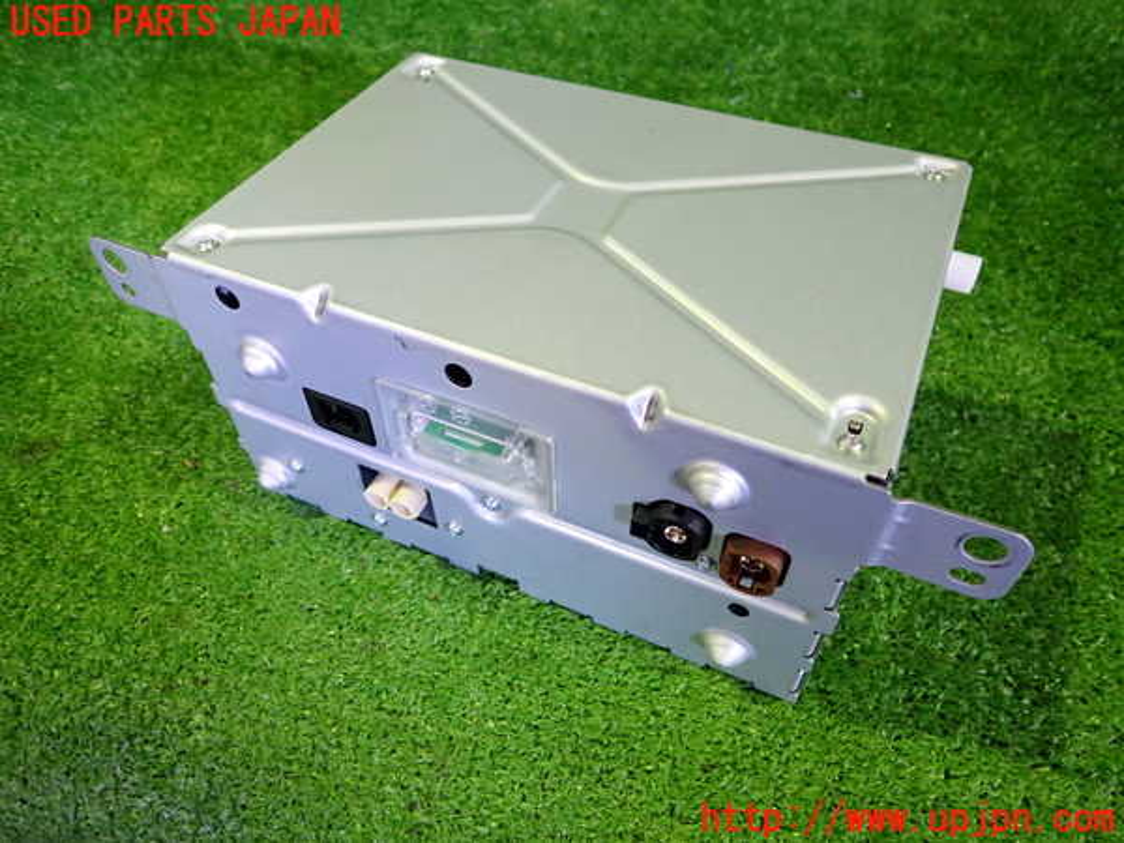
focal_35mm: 25
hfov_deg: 69.4
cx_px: 562
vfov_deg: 54.9
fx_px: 812
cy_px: 422
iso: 320
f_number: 2
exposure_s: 1/30
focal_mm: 4.5
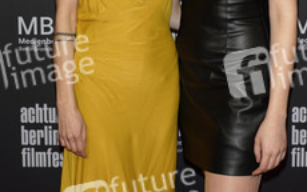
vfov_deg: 13.1
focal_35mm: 99
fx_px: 829
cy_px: 0
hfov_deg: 21.0
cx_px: 171
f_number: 5.6
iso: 320
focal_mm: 56
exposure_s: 1/200
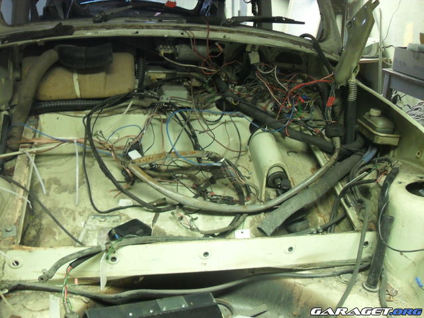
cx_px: 212
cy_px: 159
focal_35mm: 35
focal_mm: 6.2
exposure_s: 1/8
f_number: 2.8
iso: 200
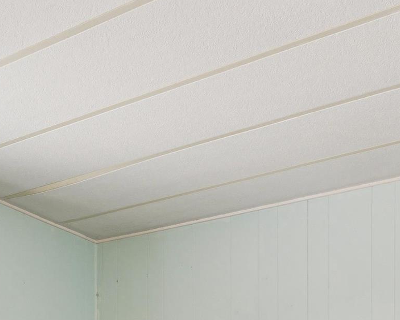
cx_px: 167
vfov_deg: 22.0
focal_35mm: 58
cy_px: 469
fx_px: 690
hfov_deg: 32.3
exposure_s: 1/3.33
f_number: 13
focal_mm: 15.6
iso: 400
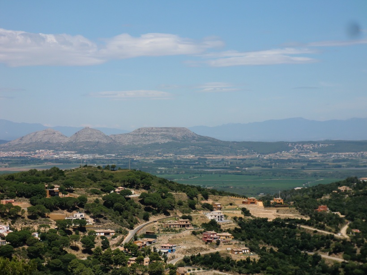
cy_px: 138
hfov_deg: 18.7
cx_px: 184
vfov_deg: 14.1
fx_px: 1113
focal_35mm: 105
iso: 64
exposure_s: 1/500
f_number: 5.6
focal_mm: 18.9
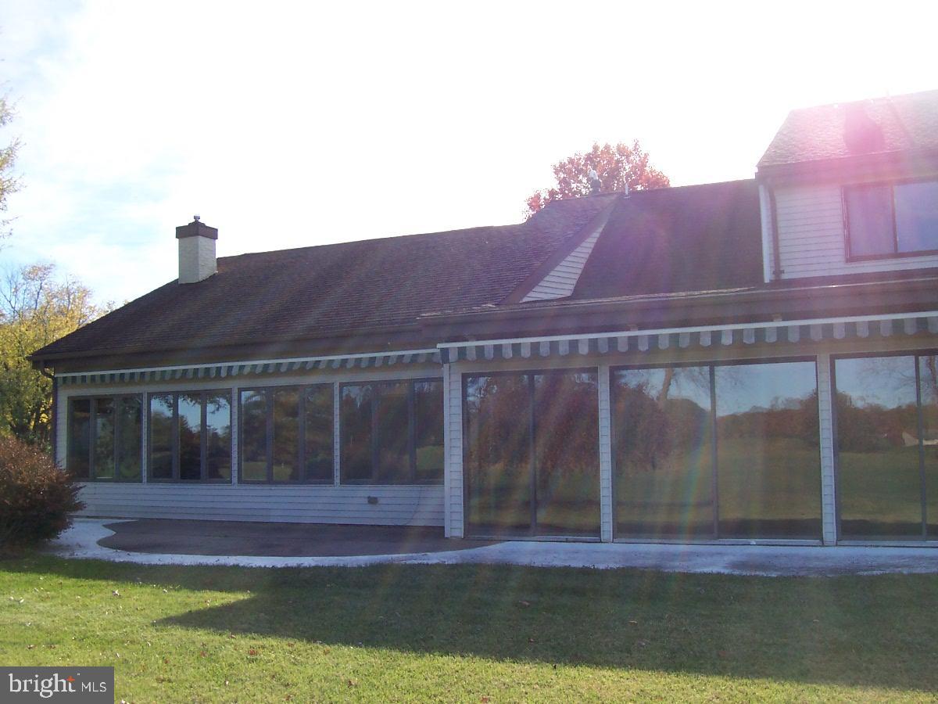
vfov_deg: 38.7
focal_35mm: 37
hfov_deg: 50.1
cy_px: 352
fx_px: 1003
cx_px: 469
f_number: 5.6
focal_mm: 5.6
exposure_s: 1/250
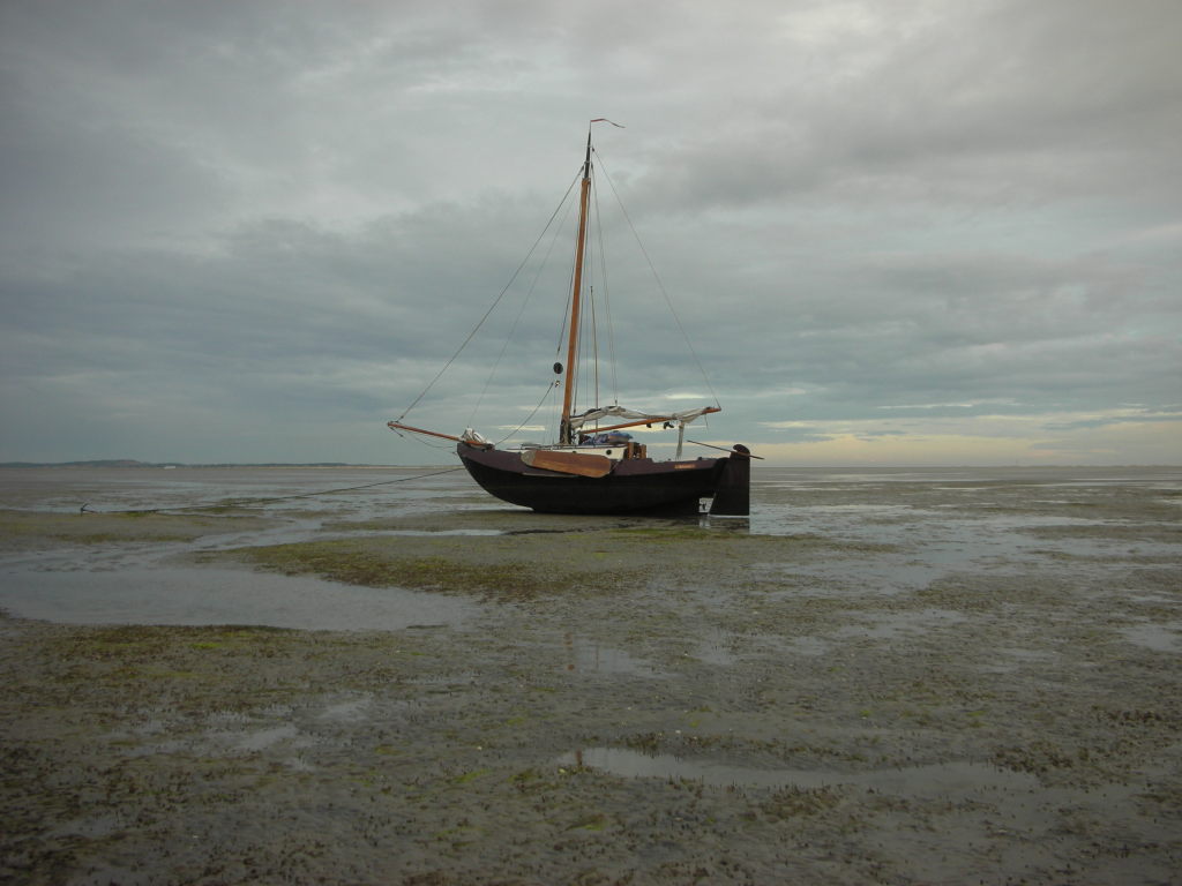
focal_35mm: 35
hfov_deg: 52.6
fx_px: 1195
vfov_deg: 40.7
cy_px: 443
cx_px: 591
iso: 50
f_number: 3
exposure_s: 1/127
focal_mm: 5.8
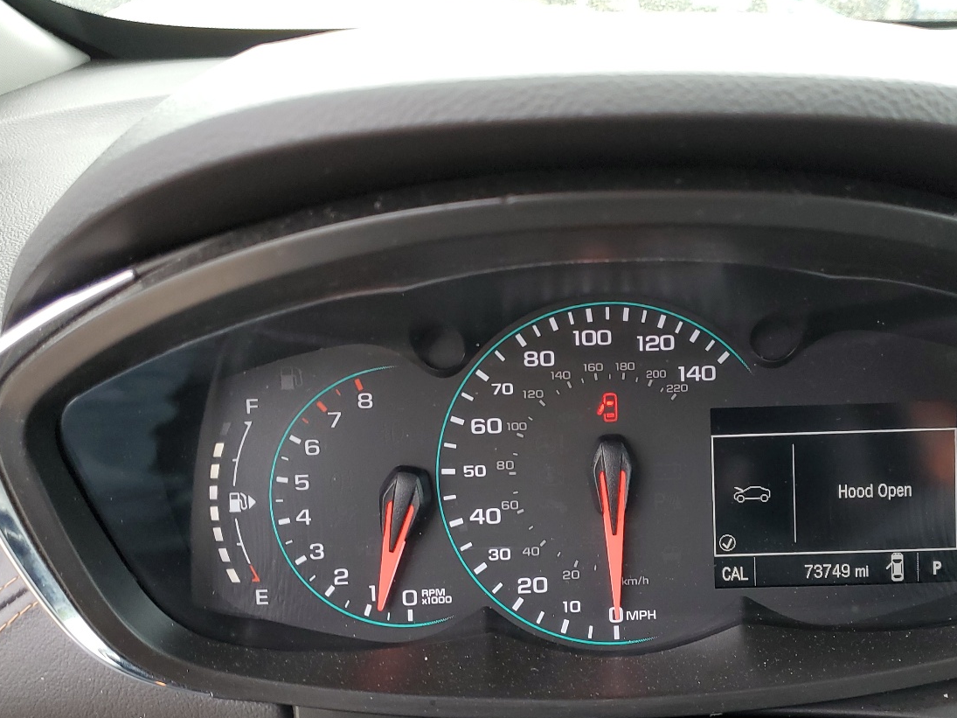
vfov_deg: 37.7
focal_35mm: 38
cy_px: 401
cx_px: 613
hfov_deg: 48.4
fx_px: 1050
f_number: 1.5
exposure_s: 1/120
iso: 65
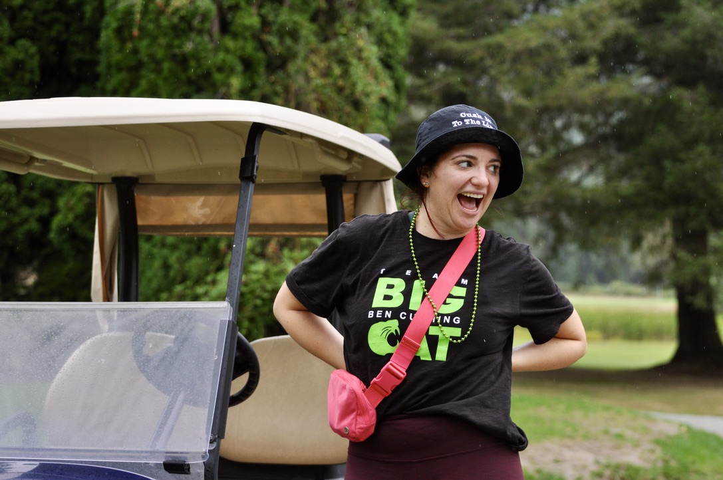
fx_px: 2257
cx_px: 362
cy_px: 240
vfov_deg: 12.1
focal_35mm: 112
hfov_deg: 18.2
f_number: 4.5
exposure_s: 1/1000
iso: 500
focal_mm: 75
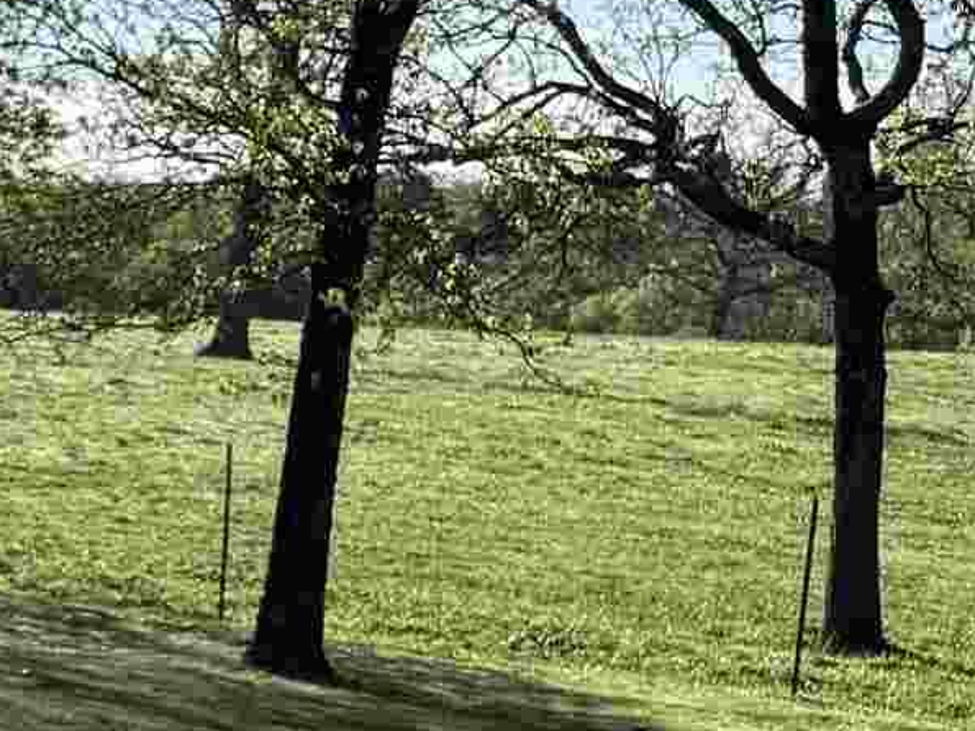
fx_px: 3492
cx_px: -1380
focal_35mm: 124
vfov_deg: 11.9
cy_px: 683
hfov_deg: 12.4
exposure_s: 1/4310
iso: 80
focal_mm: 6.76
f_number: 1.78
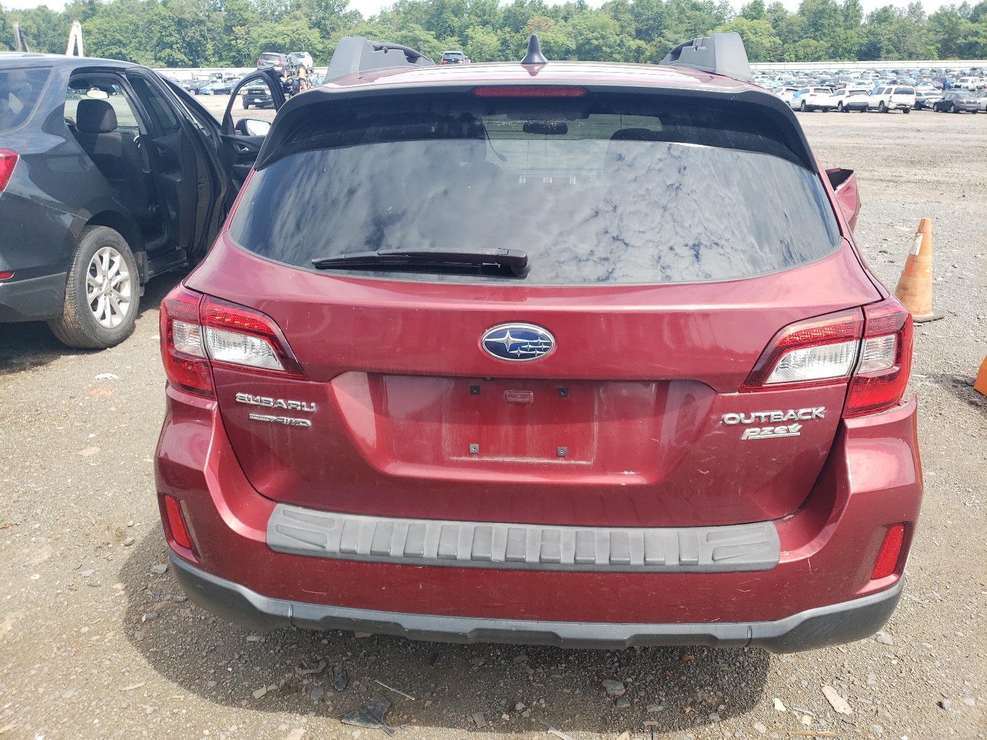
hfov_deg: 67.3
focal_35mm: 26
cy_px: 370
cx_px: 494
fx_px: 741
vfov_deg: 53.1
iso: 50
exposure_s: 1/1111
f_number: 1.5
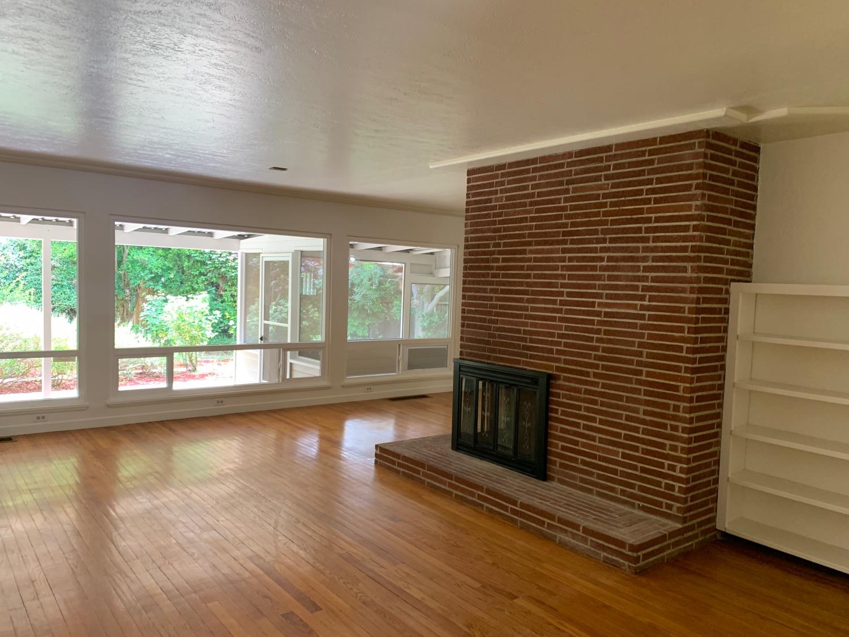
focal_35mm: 26
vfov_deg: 53.1
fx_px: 638
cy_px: 318
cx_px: 424
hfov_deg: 67.3
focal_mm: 4.25
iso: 125
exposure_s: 1/60
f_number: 1.8
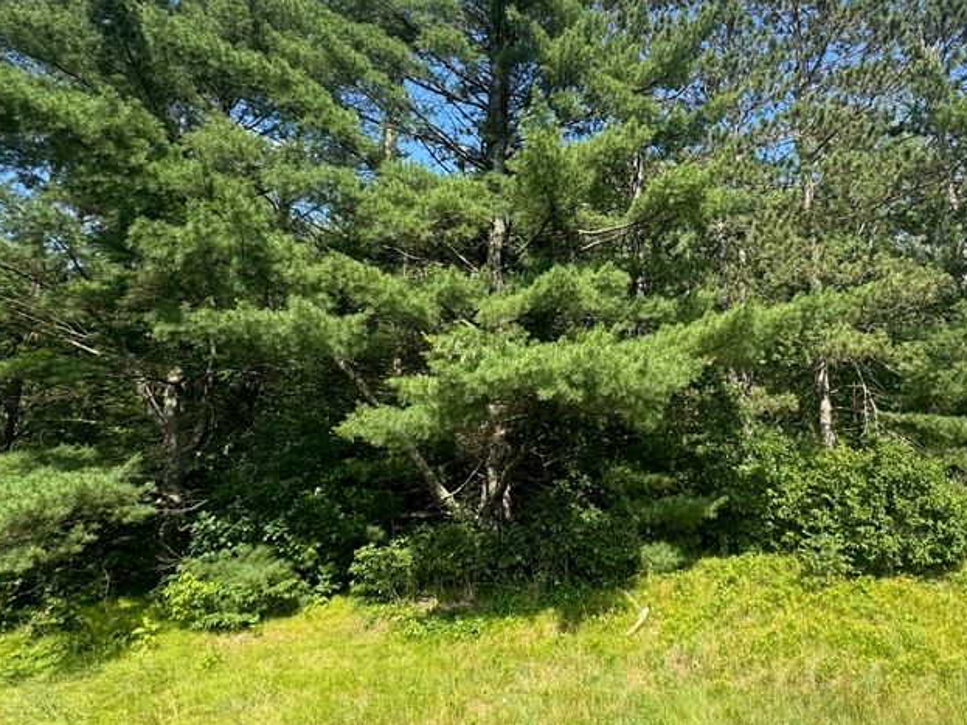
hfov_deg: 71.5
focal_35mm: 23
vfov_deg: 57.7
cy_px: 247
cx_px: 652
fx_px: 642
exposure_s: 1/505
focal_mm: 2.22
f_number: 2.2
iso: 40
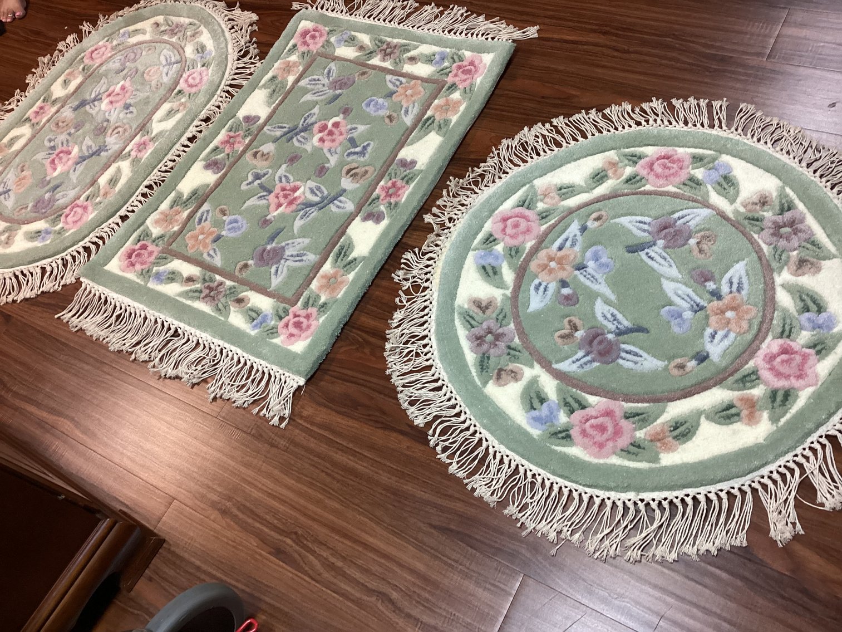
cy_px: 316
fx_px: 754
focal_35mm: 31
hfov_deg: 58.3
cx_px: 421
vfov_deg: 45.4
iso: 250
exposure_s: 1/60
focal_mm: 3.3
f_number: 2.4
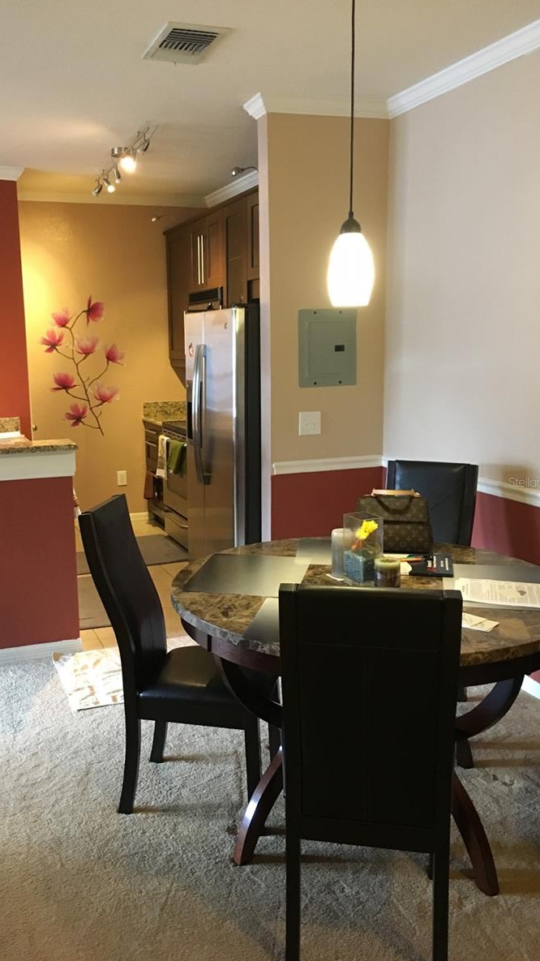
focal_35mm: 32
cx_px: 201
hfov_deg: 36.4
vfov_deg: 61.0
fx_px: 815
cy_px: 482
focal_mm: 4.15
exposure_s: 1/15
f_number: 2.2
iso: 200
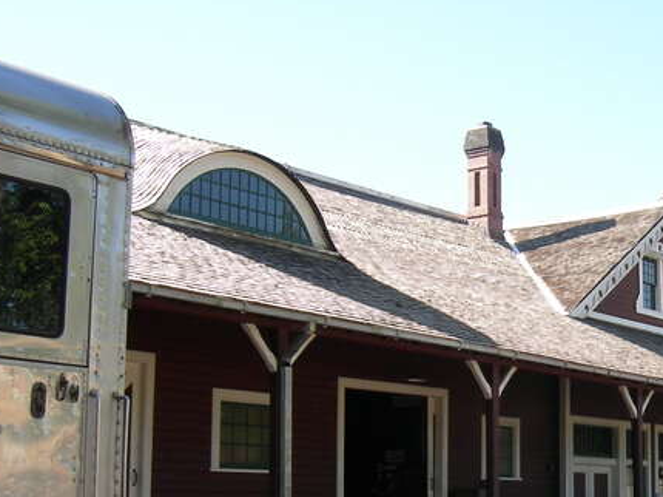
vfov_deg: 21.7
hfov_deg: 27.9
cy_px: 381
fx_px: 1283
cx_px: 594
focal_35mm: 67
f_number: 4.3
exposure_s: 1/146
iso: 64
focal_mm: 7.5
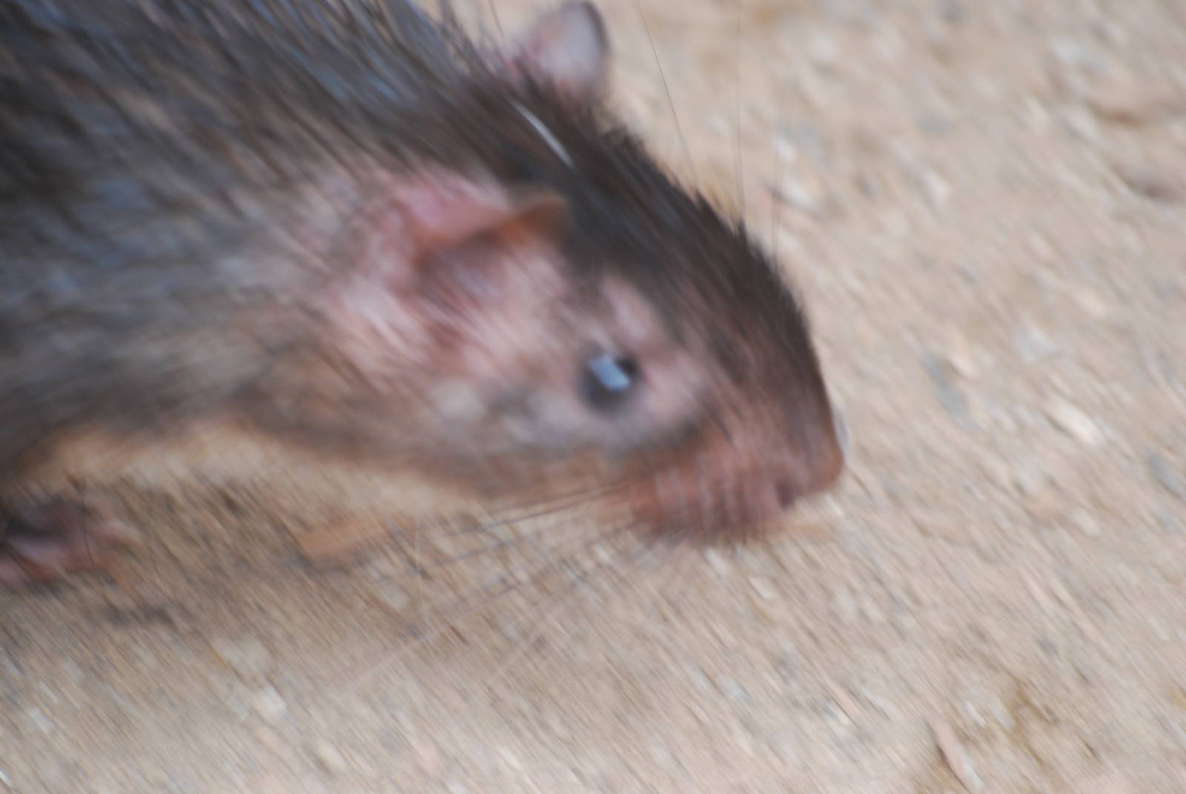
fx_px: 13358
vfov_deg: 3.4
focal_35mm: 405
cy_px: 397
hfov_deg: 5.1
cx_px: 593
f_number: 5.6
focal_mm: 270
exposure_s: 1/40
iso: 400
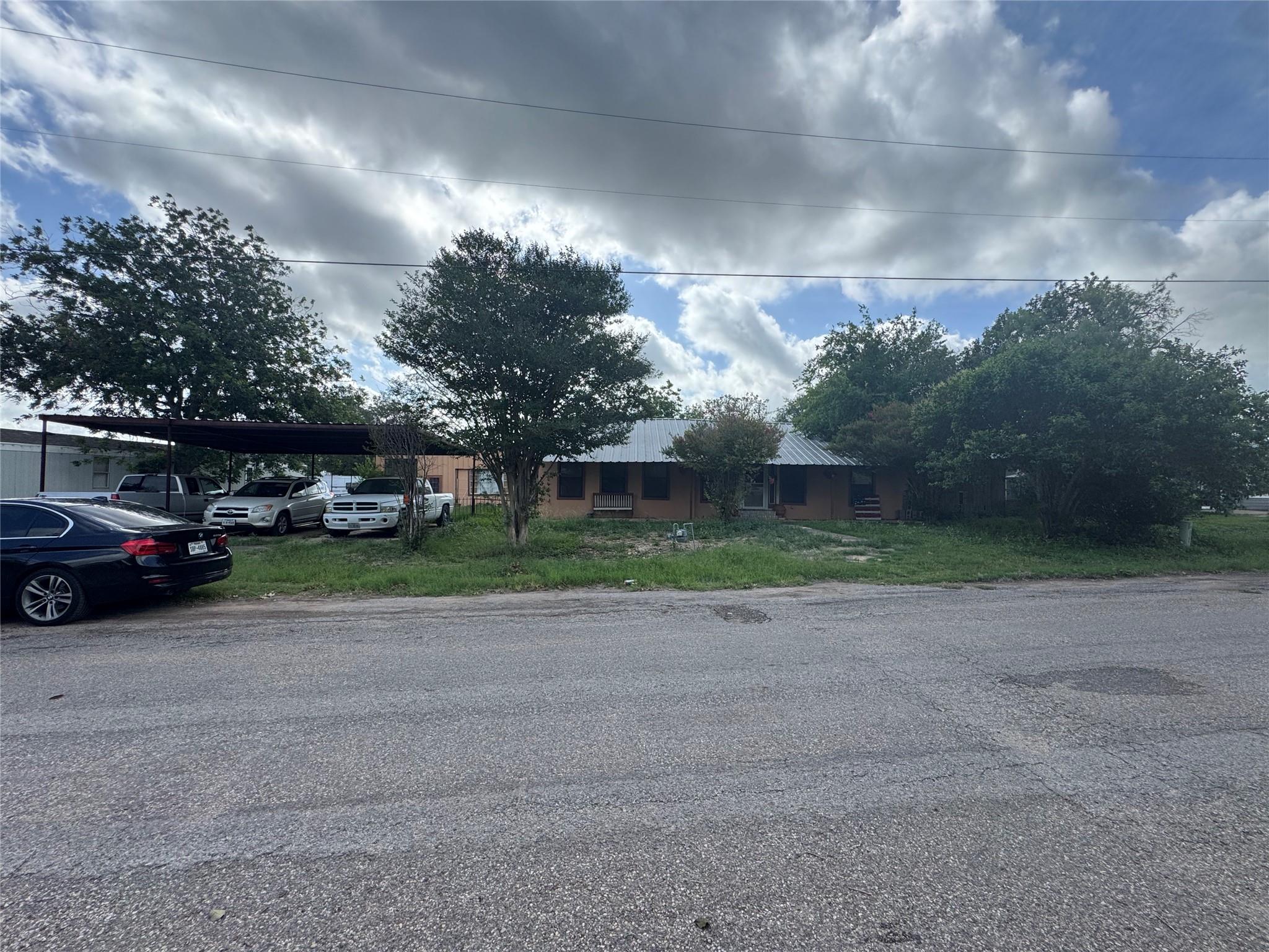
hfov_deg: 102.1
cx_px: 634
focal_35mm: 14
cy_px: 476
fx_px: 513
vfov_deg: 85.7
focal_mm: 2.22
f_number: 2.2
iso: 40
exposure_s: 1/1277
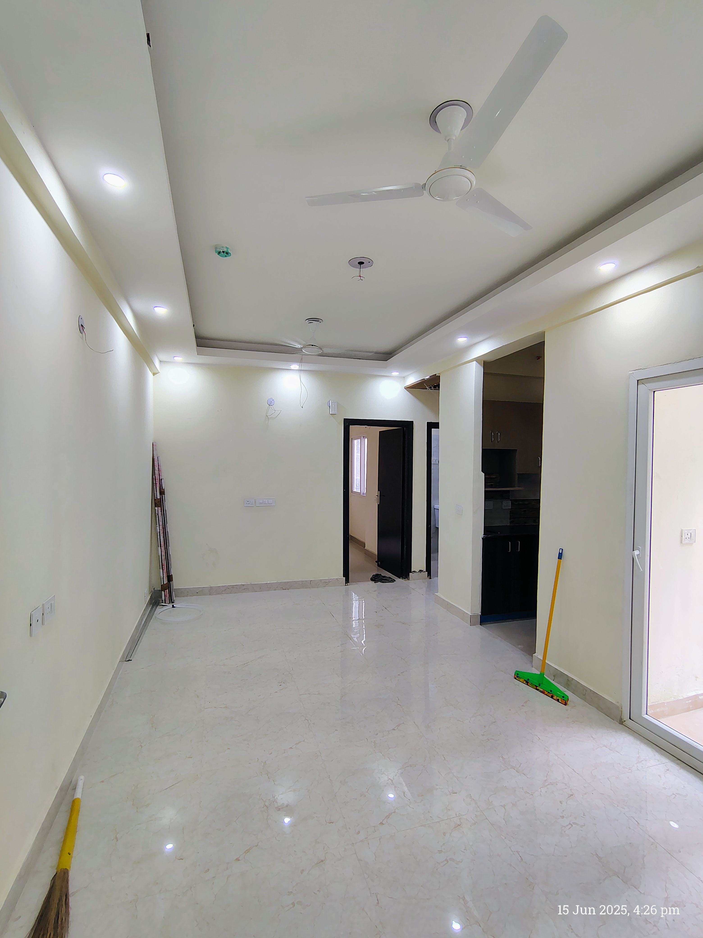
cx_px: 352
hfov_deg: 78.1
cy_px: 469
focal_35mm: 16
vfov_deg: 94.5
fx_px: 433
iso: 176
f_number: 2.2
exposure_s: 1/50
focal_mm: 2.13
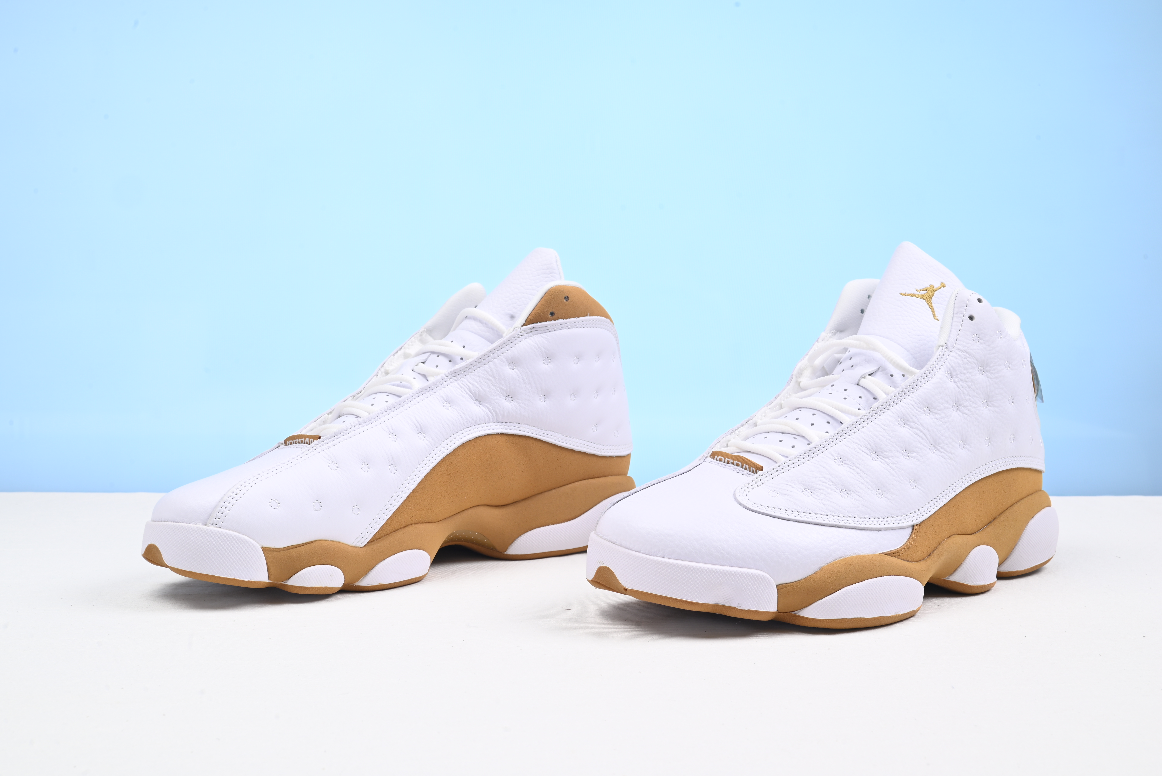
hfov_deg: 48.4
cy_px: 388
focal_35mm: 40
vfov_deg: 33.4
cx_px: 581
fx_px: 1292
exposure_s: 1/2
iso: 100
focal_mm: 40
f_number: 16
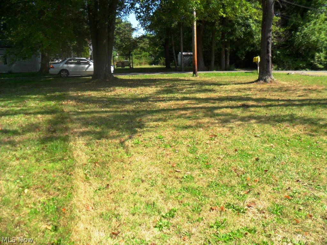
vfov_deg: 40.7
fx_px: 331
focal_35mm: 35
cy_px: 122
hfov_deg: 52.6
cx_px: 164
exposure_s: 1/125
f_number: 7.6
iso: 80
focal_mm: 6.3
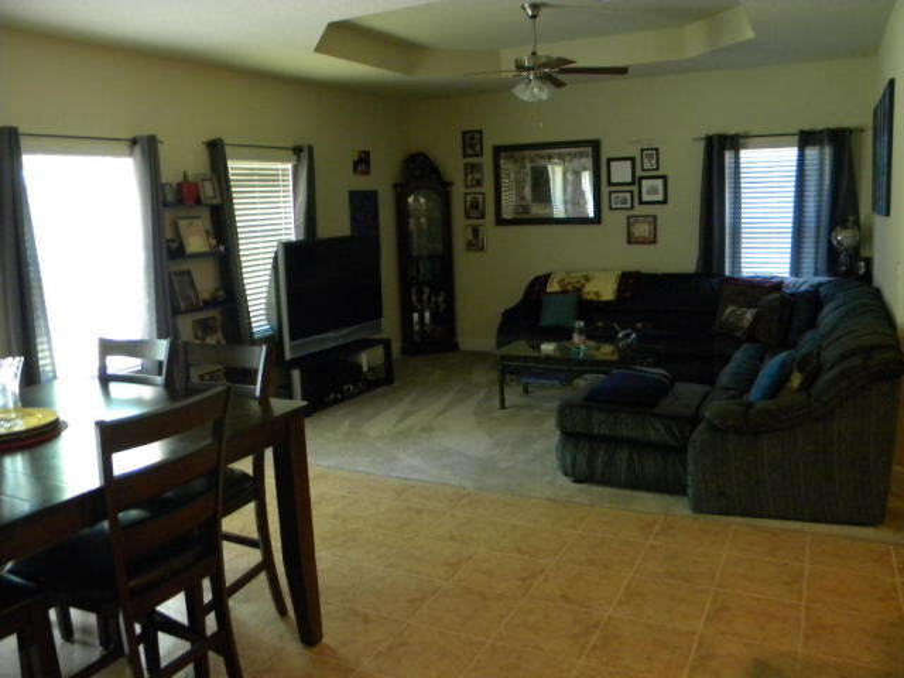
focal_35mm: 28
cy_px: 339
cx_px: 452
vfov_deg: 49.7
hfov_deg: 63.4
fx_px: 731
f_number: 3.5
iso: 400
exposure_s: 1/13.7
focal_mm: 5
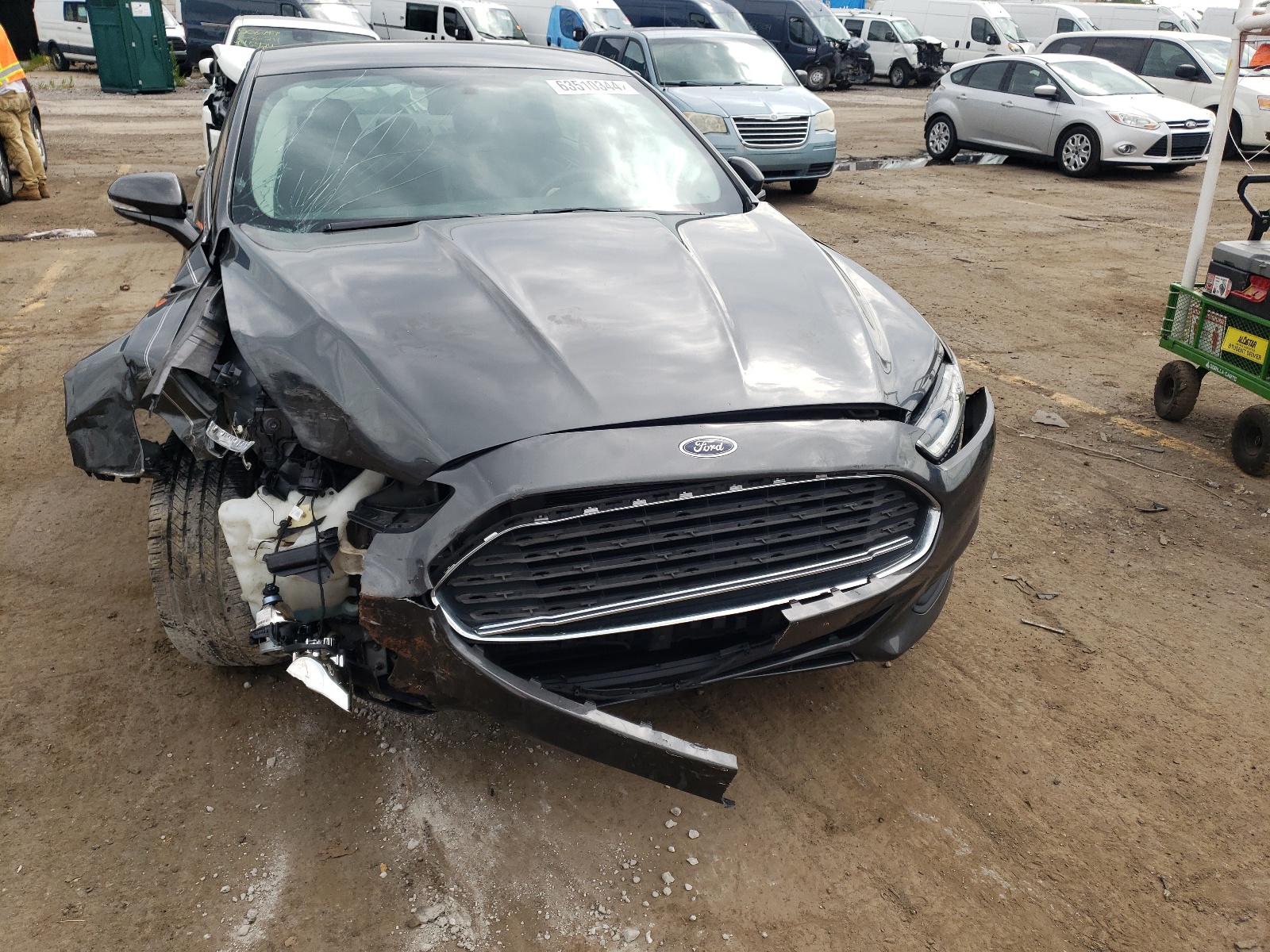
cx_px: 635
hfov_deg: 67.3
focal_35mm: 26
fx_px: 954
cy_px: 476
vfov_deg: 53.1
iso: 50
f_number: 1.5
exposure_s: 1/1250
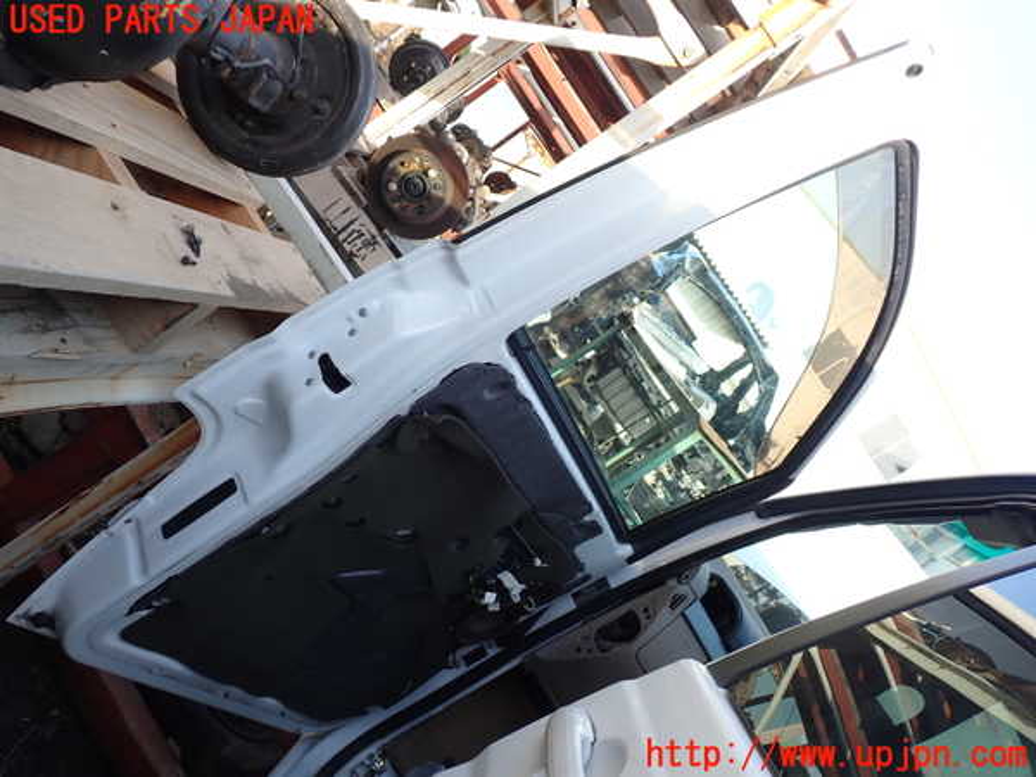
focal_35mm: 30
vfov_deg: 46.8
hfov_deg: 60.0
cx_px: 518
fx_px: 898
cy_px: 388
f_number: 3.2
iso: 100
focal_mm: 5.4
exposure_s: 1/160
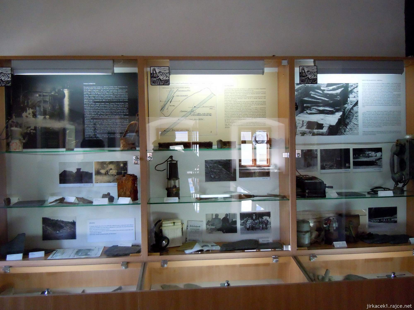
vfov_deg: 46.8
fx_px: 359
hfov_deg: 60.0
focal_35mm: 30
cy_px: 155
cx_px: 207
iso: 800
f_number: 3.5
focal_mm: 5.4
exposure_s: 1/100
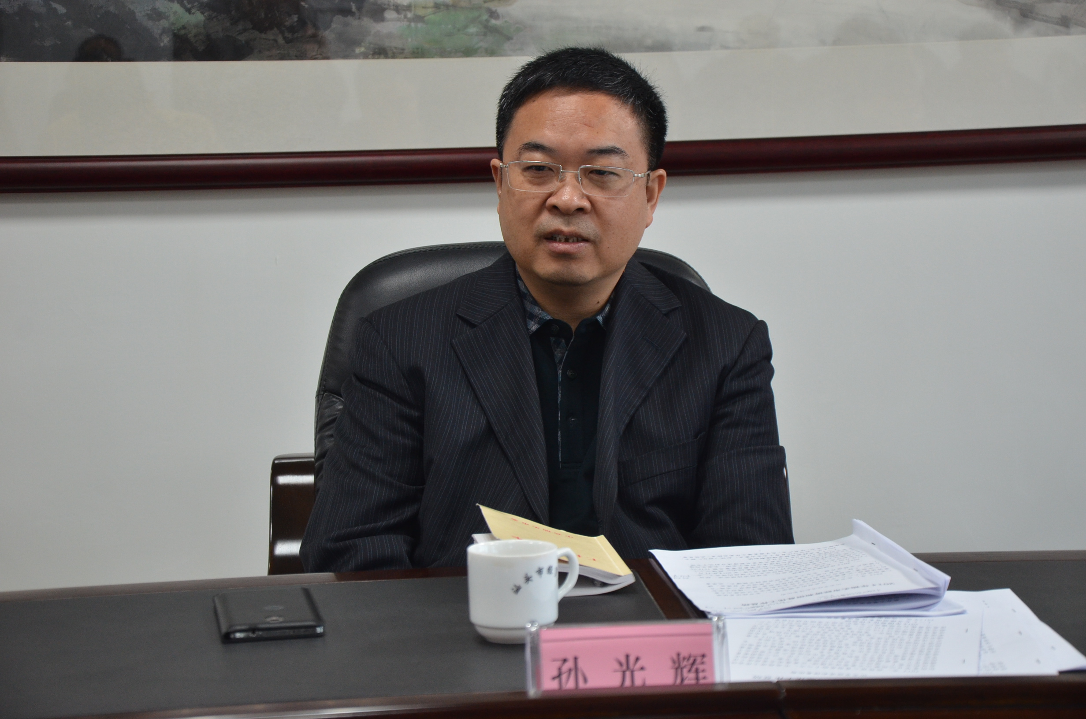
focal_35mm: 87
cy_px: 360
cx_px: 543
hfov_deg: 23.4
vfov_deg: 15.6
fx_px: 2619
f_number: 5
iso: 800
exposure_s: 1/40
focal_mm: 58
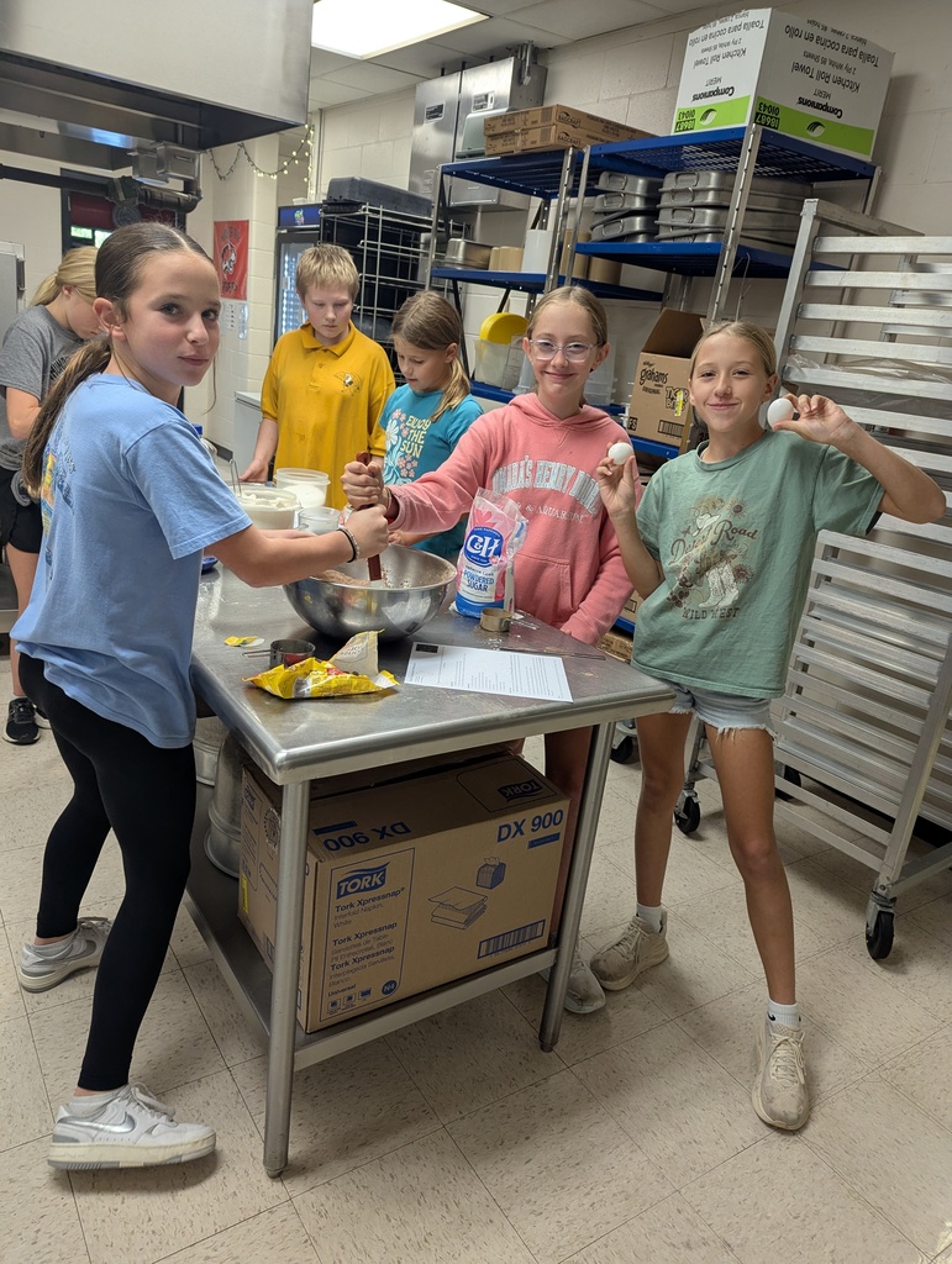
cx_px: 476
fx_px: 878
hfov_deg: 56.9
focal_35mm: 24
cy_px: 632
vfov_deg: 71.5
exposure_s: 1/120
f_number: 1.85
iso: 150
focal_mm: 6.81
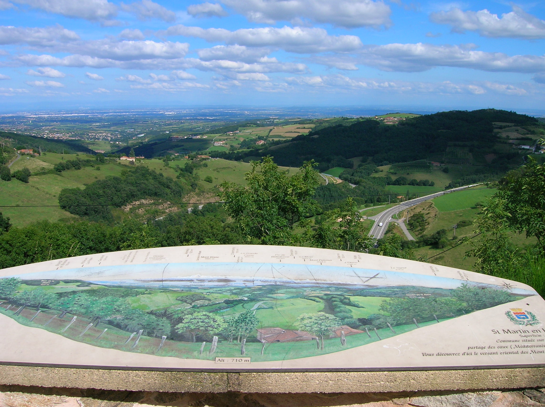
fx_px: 535
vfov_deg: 41.7
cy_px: 204
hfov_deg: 54.0
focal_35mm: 34
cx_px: 272
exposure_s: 1/568
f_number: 4.9
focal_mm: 5.7
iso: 50
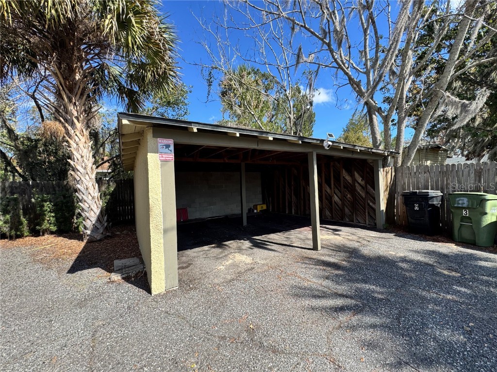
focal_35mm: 14
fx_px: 201
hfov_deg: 102.1
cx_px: 248
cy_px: 186
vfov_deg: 85.7
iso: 40
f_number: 2.2
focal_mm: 2.22
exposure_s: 1/641
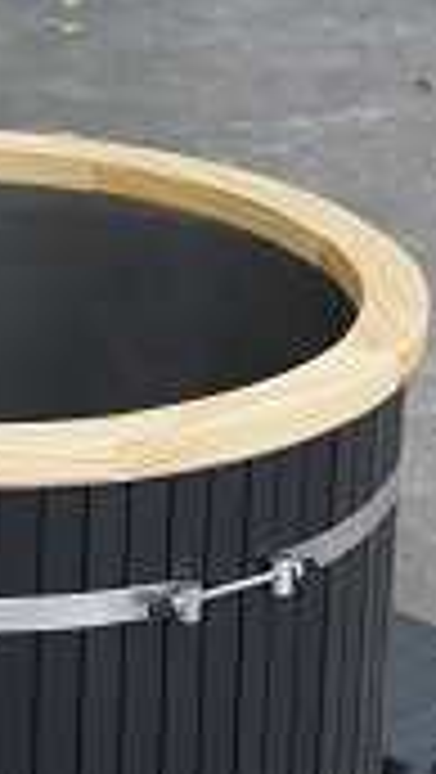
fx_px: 4677
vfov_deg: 9.4
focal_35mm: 228
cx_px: -4
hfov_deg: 5.3
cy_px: 814
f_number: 4
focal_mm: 50
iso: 2000
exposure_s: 1/100
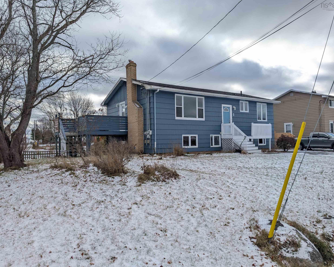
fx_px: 247
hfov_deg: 68.1
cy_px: 133
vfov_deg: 56.8
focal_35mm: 25
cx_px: 163
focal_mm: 6.9
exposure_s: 1/1167
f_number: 1.68
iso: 22
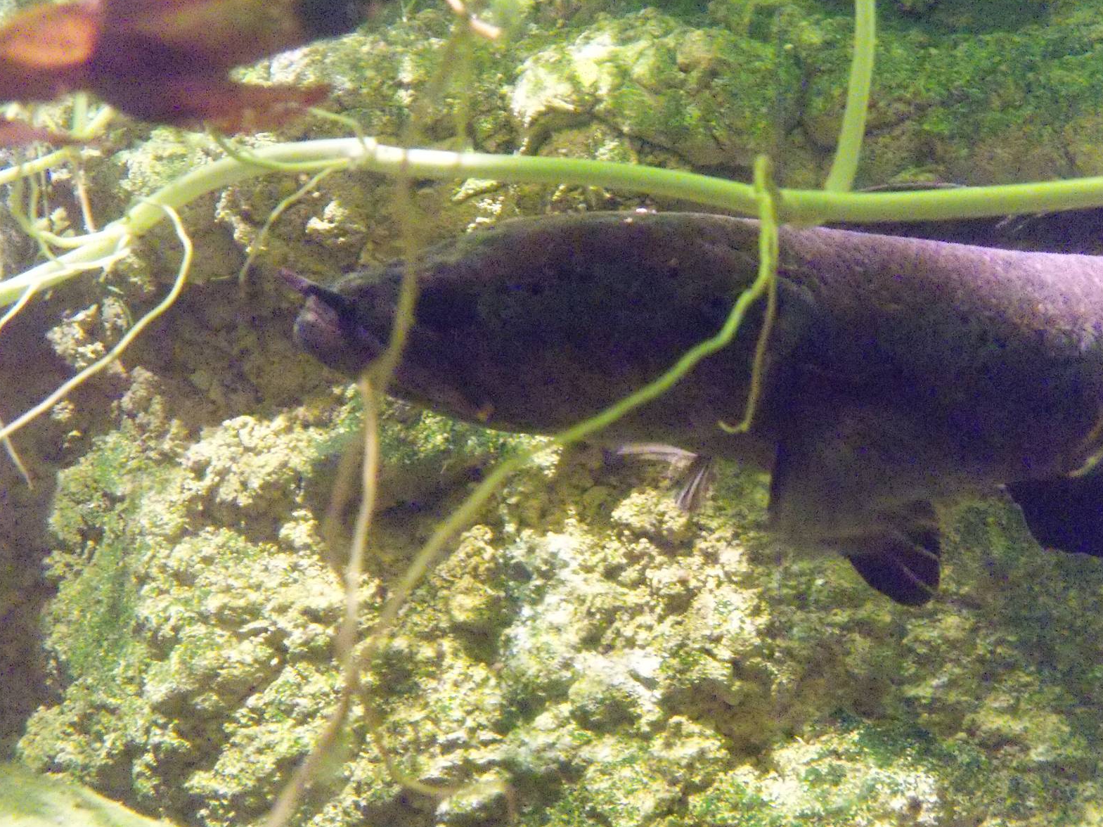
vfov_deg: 28.5
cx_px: 555
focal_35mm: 51
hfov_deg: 37.5
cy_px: 414
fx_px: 1625
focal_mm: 8.8
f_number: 3.8
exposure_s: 1/8
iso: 1600
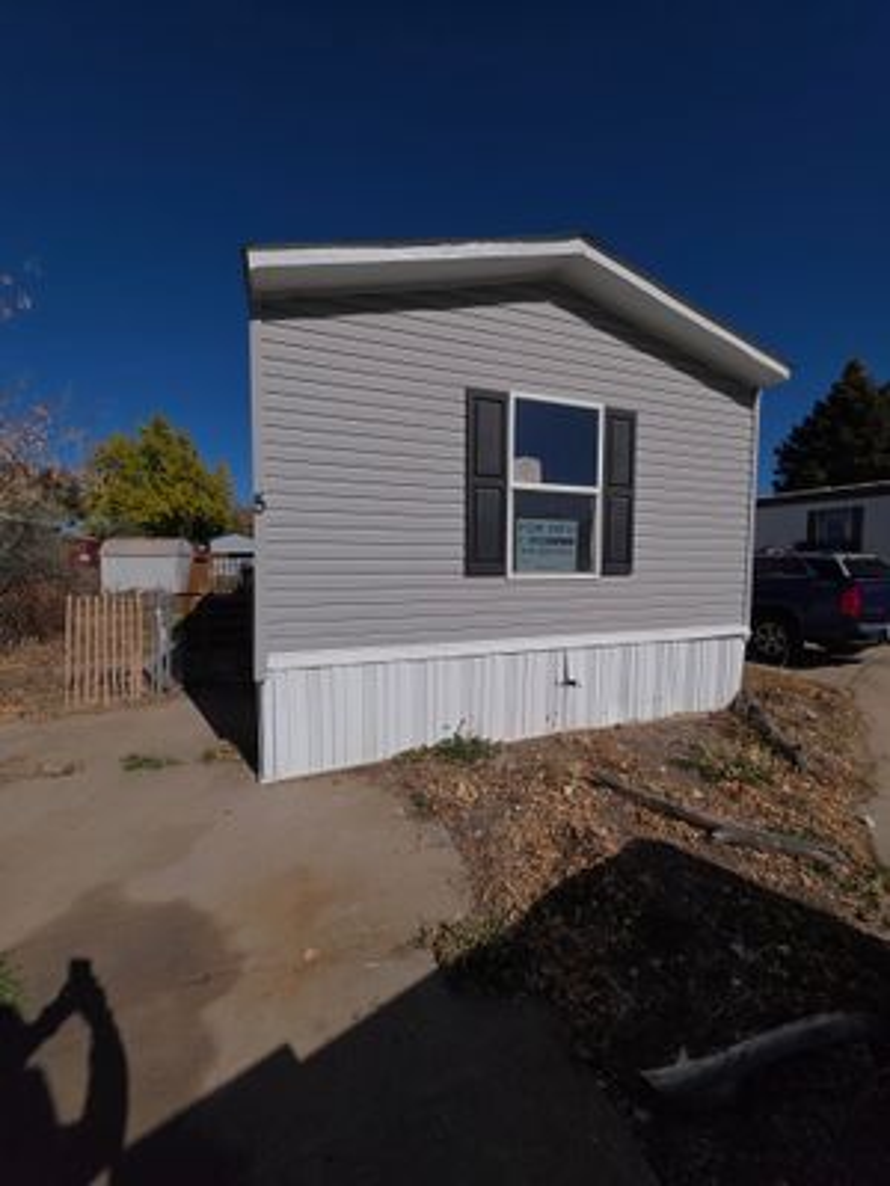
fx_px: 446
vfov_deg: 106.2
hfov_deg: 89.9
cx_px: 445
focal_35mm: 13
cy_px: 593
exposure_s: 1/4744
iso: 20
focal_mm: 2.2
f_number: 1.9
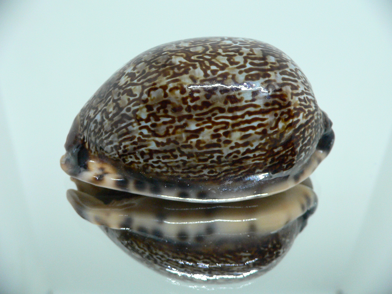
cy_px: 147
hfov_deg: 52.6
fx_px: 396
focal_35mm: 35
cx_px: 196
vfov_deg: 40.7
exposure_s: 1/25
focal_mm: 4.6
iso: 200
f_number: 2.8
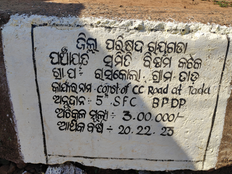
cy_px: 87
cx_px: 116
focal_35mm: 24
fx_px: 161
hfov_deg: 71.6
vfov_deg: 56.8
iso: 102
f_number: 1.8
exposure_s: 1/2602
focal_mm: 5.56
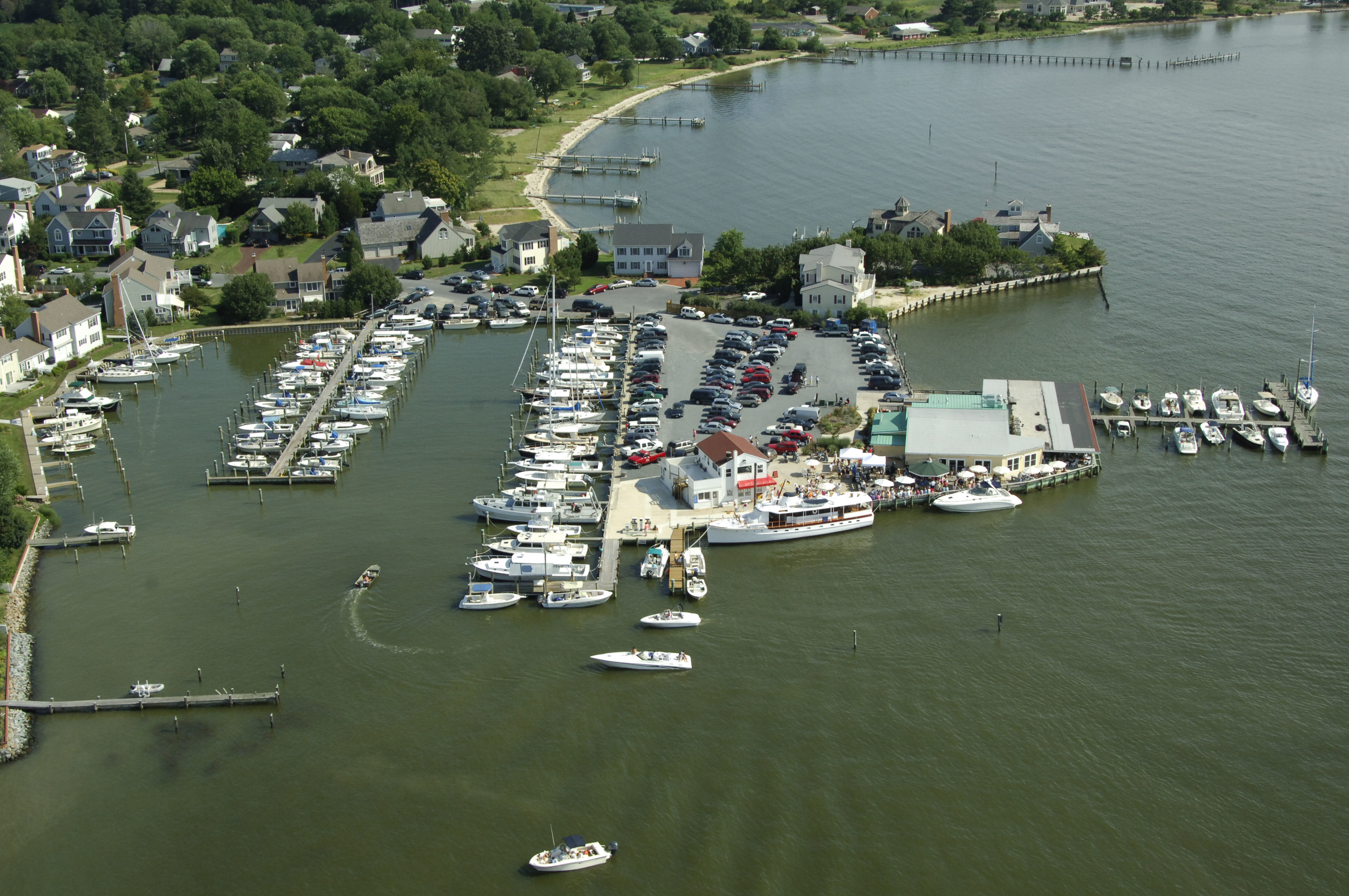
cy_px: 456
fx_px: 1742
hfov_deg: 42.3
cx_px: 676
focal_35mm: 47
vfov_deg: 28.8
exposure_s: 1/500
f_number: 10
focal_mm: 29
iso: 400
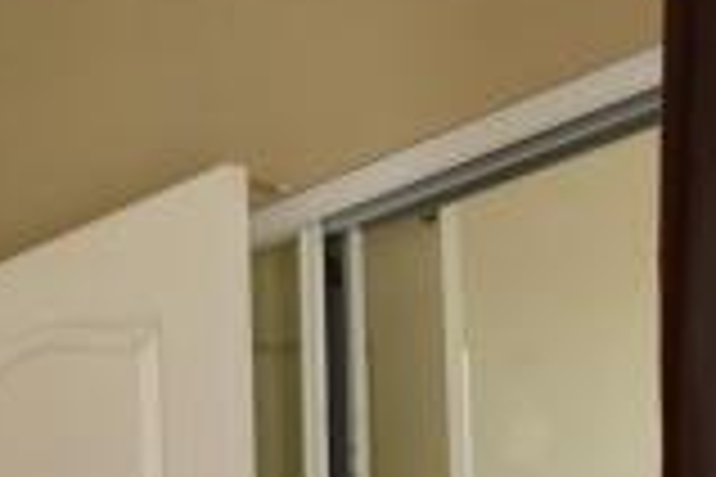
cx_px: -630
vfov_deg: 10.4
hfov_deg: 14.5
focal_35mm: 122
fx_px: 2426
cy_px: 940
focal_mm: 18
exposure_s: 1/125
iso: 400
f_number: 5.6
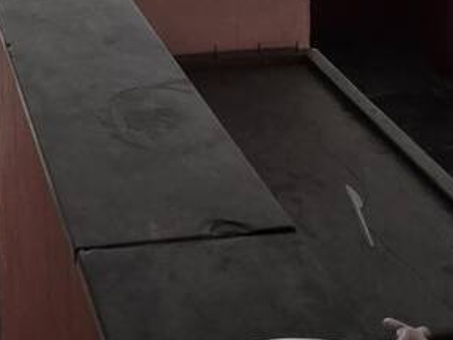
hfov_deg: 27.7
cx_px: -19
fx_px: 851
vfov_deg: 17.6
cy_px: -293
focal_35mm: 65
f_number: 2.2
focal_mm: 2.2
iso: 125
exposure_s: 1/60
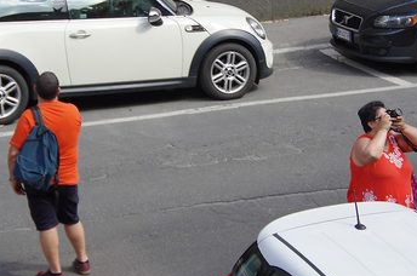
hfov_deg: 11.6
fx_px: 2058
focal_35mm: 178
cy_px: 144
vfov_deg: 7.7
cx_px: 245
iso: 200
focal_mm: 68
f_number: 4.5
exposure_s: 1/100
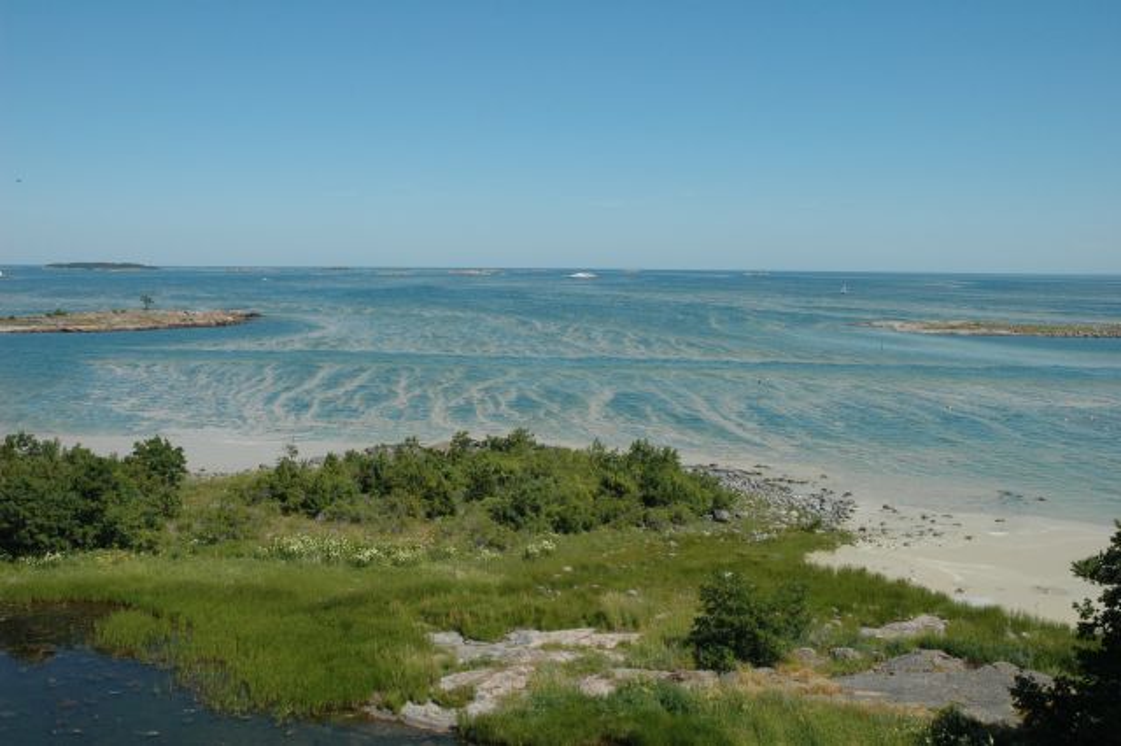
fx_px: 1120
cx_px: 560
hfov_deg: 53.2
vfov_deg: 36.8
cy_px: 373
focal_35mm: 36
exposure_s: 1/500
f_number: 11
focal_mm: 24
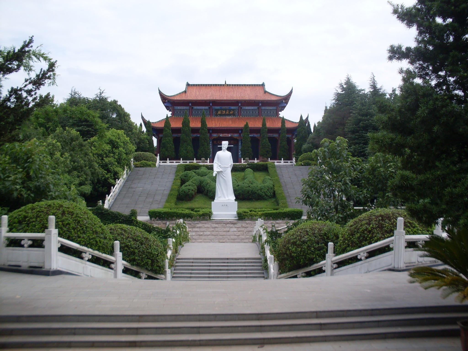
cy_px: 176
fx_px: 514
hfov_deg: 49.0
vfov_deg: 37.7
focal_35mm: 38
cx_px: 234
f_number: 8.4
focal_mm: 6.3
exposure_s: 1/180
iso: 80
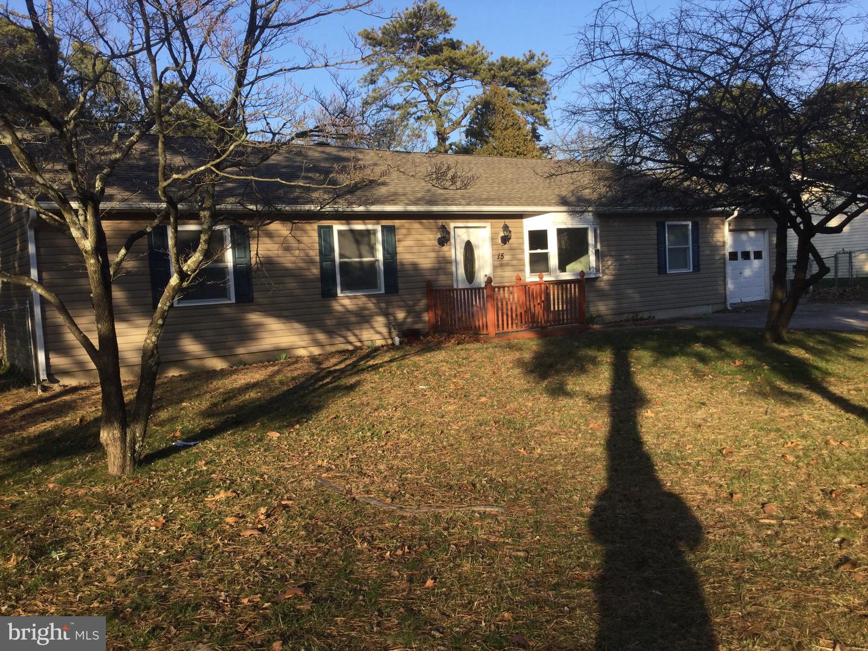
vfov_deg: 45.4
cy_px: 326
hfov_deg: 58.4
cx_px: 434
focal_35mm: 31
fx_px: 777
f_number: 2.4
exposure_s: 1/543
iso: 25
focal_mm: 3.3
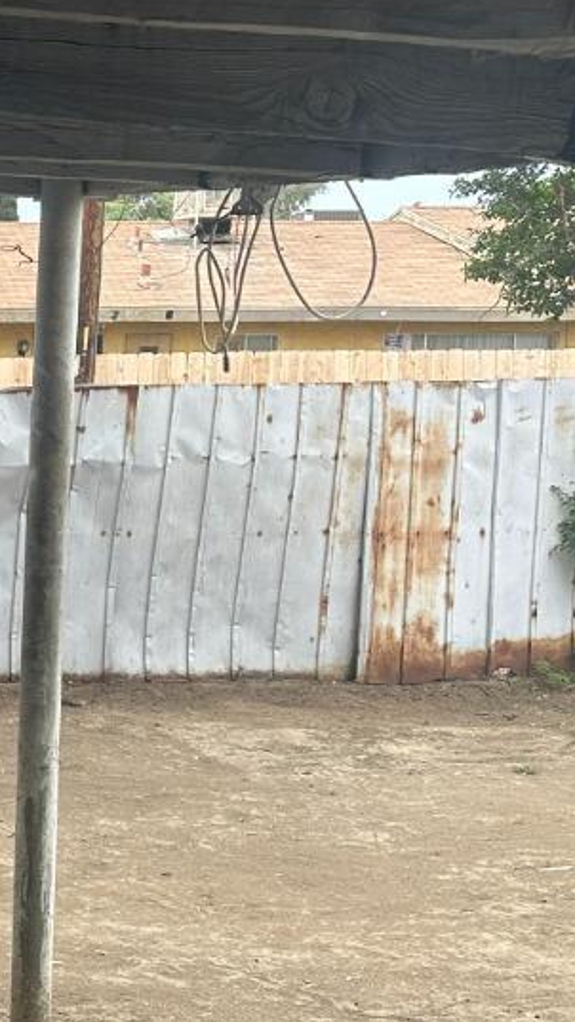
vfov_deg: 28.9
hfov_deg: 13.8
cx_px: -615
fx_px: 1979
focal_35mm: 73
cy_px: 627
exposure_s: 1/195
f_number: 1.78
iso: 64
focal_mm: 6.86
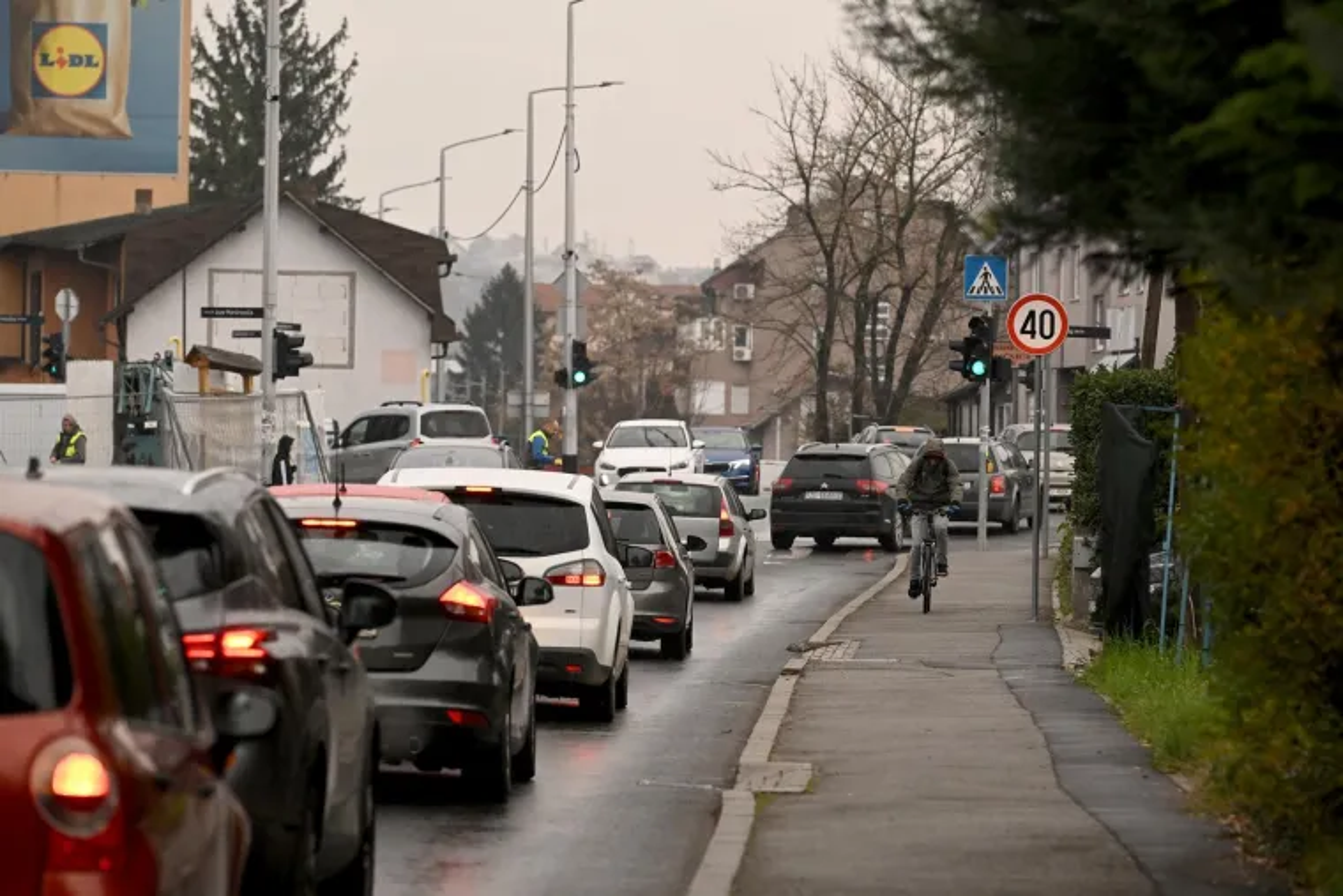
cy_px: 448
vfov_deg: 6.9
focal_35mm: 200
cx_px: 672
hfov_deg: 10.3
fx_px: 7462
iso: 1600
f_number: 5.6
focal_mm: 200
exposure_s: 1/1600
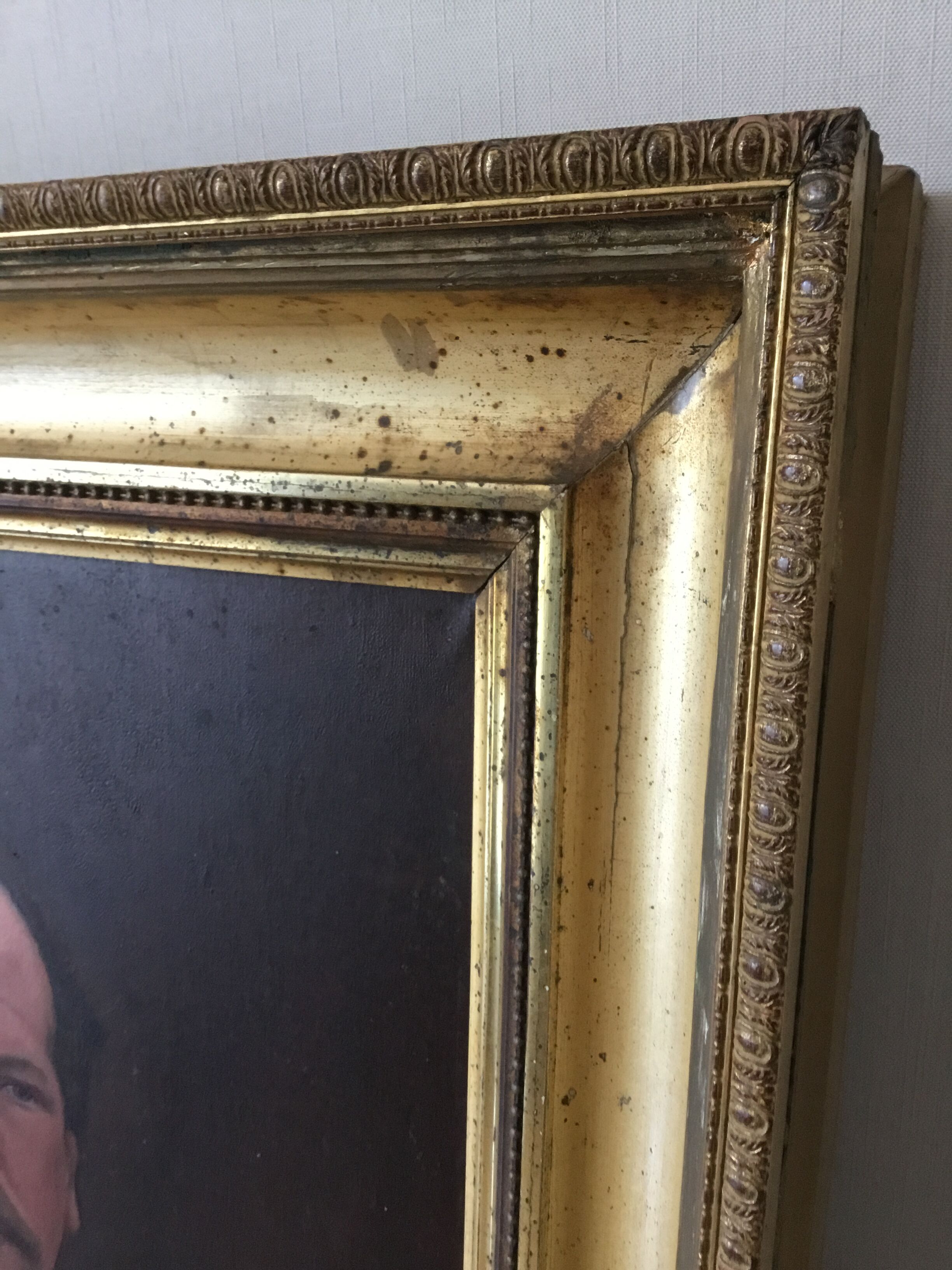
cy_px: 635
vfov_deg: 58.4
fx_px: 1137
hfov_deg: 45.4
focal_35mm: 31
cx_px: 476
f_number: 2.4
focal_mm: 3.3
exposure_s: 1/33
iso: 160
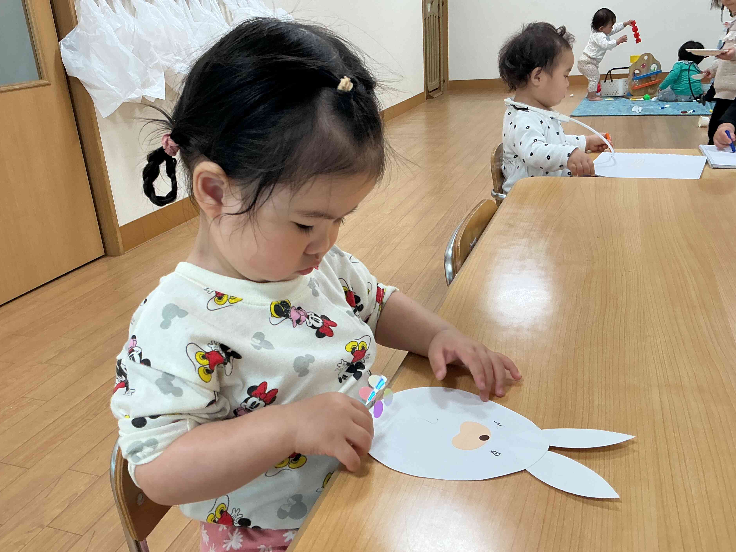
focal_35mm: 31
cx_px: 350
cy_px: 273
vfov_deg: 45.4
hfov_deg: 58.3
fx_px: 659
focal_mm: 3
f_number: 1.8
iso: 40
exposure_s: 1/60
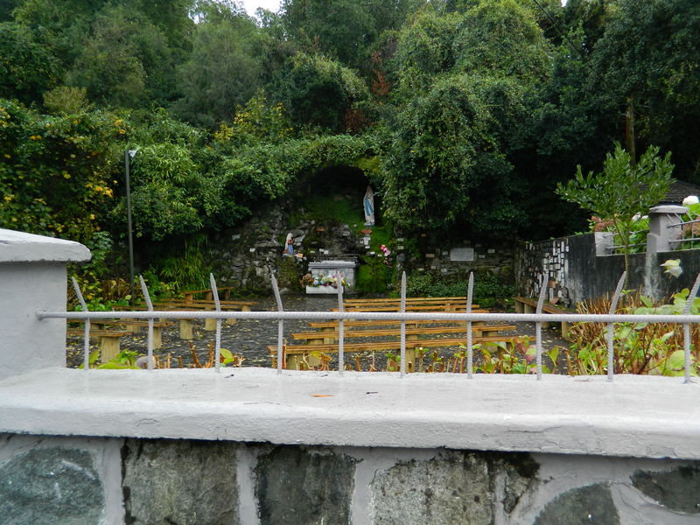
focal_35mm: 25
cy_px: 262
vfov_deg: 54.9
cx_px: 350
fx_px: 506
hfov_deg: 69.4
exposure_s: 1/30
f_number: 3.1
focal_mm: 4.5
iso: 80
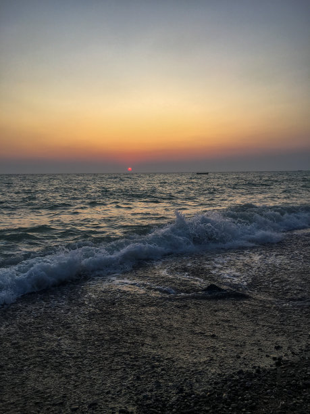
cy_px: 207
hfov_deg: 48.2
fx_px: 346
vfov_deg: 61.7
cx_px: 155
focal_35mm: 29
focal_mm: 4.15
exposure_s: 1/240
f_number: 2.2
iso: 25
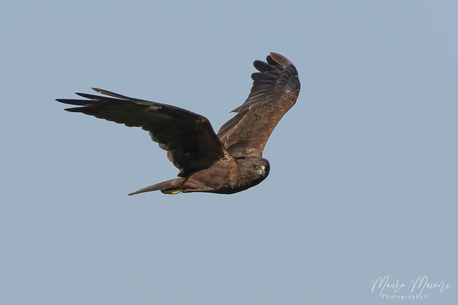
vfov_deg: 1.8
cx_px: 229
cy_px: 152
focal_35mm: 750
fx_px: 9541
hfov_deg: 2.7
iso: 800
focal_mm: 500
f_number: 8
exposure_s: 1/3200
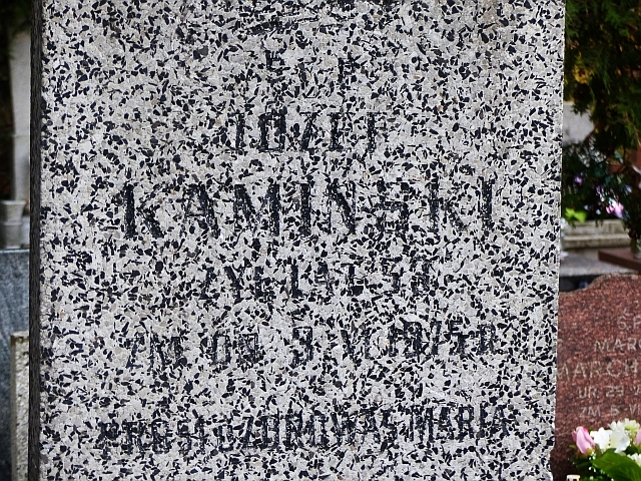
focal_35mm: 126
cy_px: 240
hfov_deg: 15.6
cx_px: 320
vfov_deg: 11.8
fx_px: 2333
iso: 200
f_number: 2.8
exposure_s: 1/80
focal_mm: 22.6
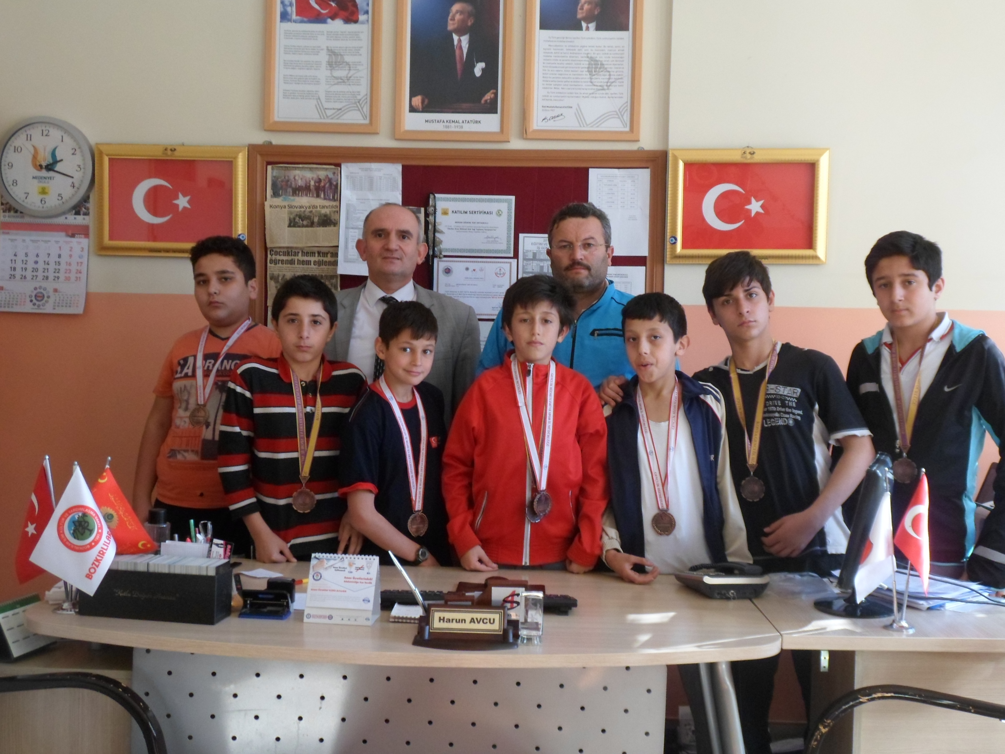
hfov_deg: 44.8
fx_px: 1219
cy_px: 377
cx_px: 502
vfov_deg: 34.3
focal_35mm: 42
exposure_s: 1/30
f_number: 4
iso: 400
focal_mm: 6.5
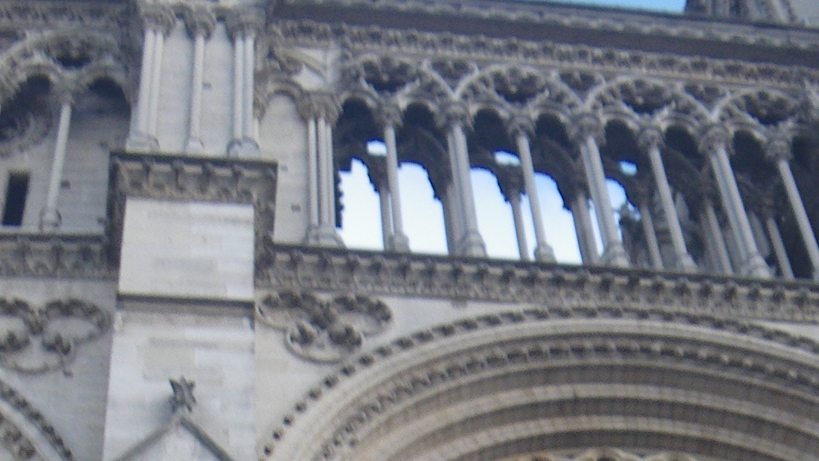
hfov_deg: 21.1
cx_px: 551
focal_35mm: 101
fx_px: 2193
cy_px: 883
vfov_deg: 11.0
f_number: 3.5
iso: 50
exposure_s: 1/60
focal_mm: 5
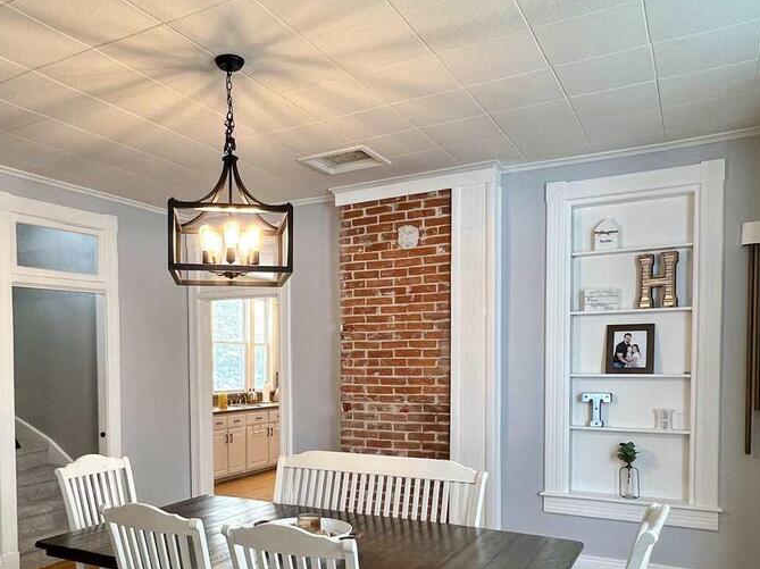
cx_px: 318
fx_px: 614
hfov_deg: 63.1
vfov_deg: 48.8
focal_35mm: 28
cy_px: 384
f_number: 1.8
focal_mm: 1.57
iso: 160
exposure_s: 1/120
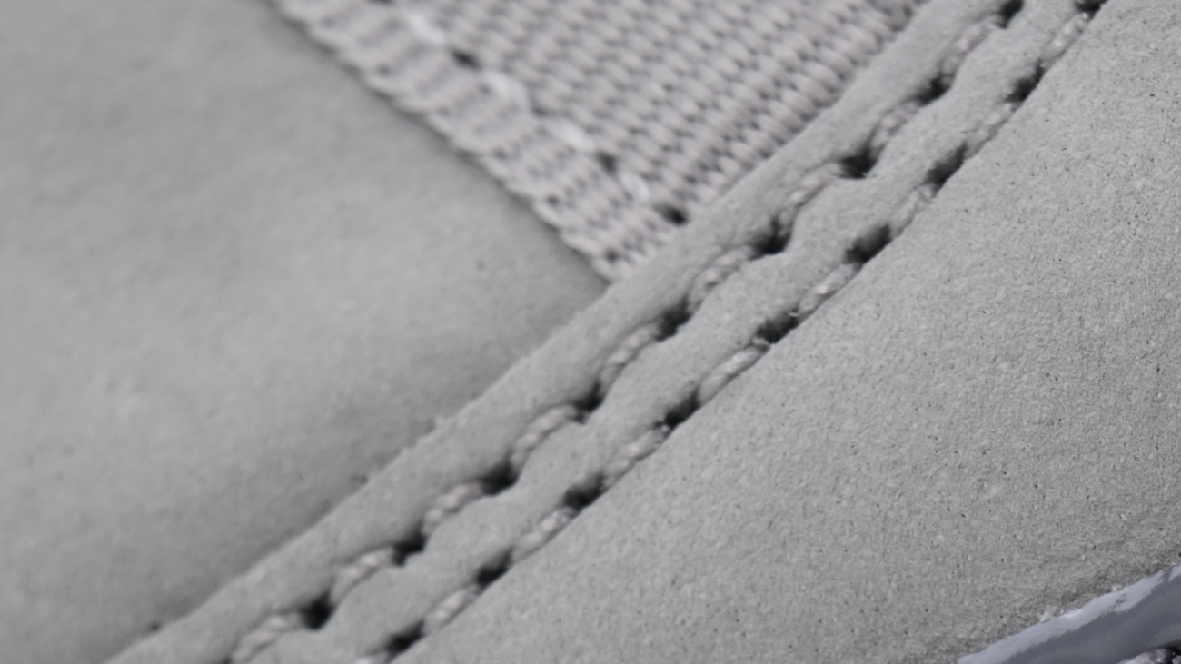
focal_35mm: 346
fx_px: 10834
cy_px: 957
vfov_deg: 3.5
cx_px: 894
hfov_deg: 6.2
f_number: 11
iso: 400
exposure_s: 1/100
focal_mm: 104
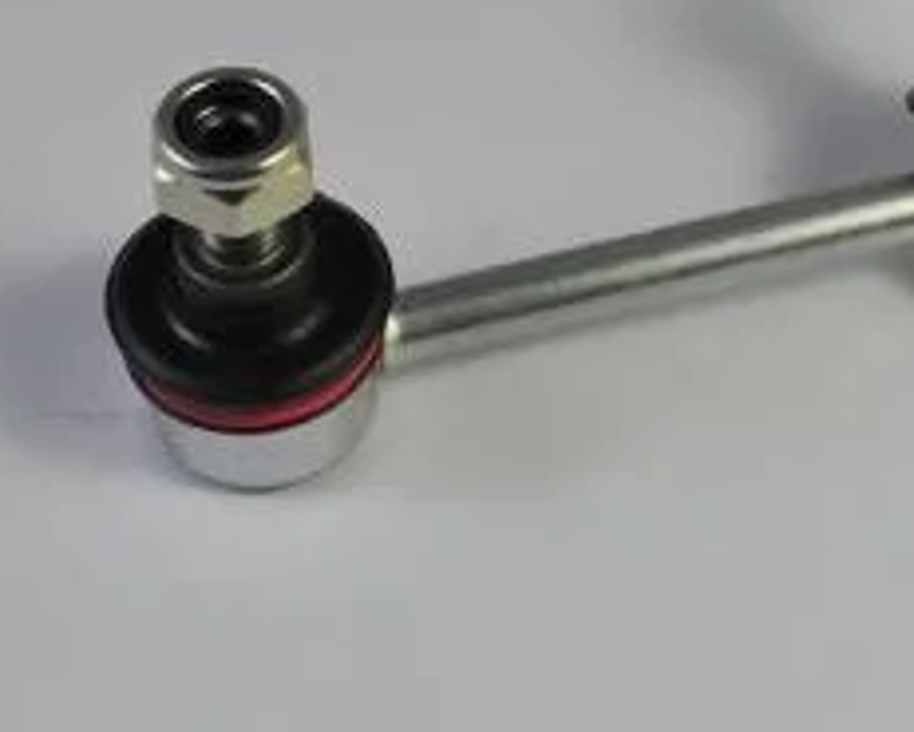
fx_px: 2733
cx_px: 629
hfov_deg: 18.9
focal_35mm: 101
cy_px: 212
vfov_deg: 15.2
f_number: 9
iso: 110
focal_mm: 36
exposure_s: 1/30
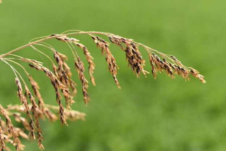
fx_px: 377
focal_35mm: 60
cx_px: 113
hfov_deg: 33.4
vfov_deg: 22.6
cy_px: 76
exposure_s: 1/500
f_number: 4.5
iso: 100
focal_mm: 60
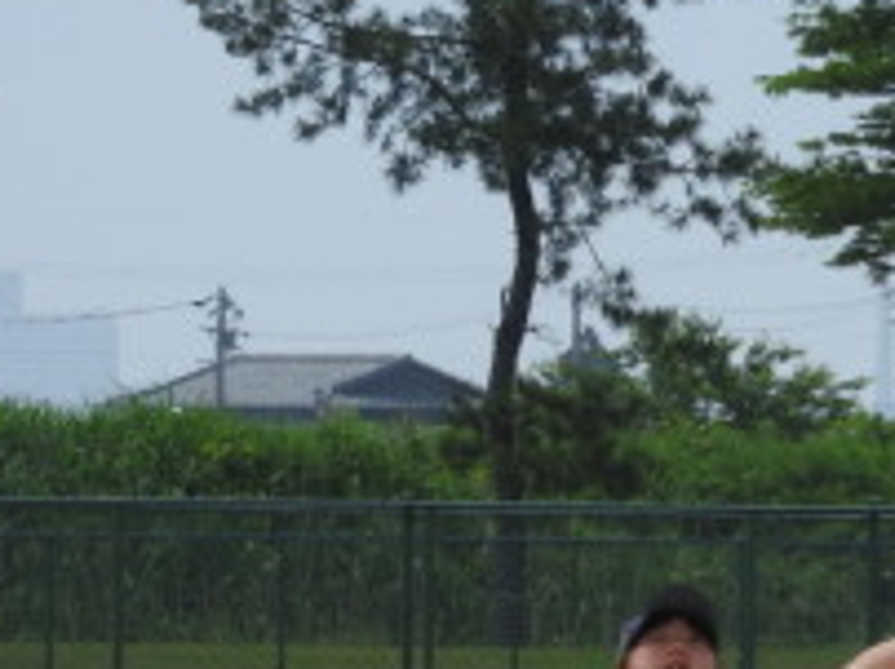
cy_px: 966
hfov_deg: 3.0
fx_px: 16915
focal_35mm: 655
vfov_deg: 2.3
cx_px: 1192
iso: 100
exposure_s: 1/800
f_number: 5.3
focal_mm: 39.4
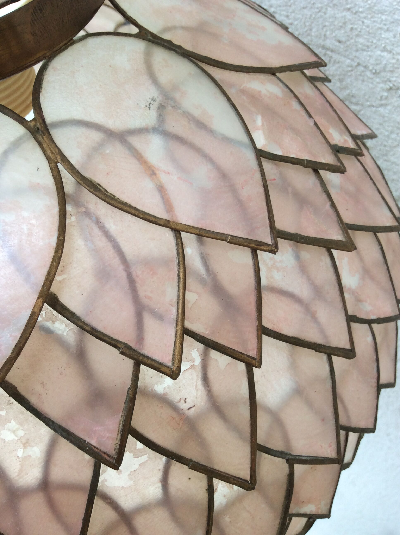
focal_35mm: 32
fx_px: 494
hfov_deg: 44.1
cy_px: 268
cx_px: 200
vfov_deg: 56.9
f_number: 2.4
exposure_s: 1/130
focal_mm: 3.3
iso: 32
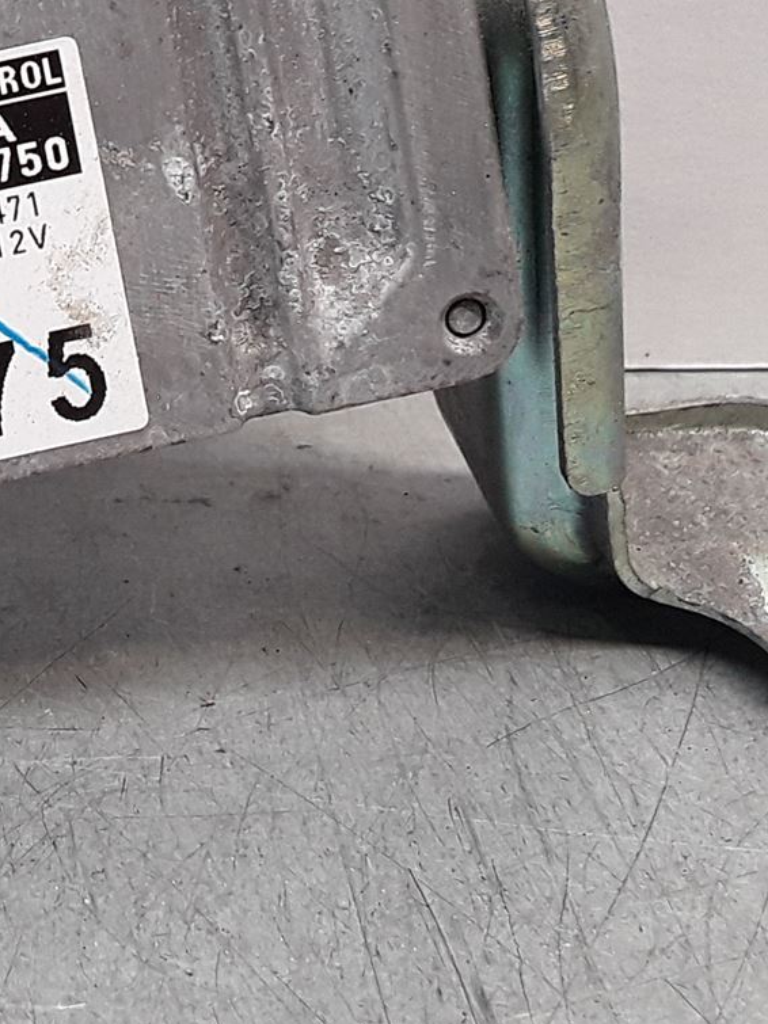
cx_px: -77
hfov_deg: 18.6
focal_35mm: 76
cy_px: 11
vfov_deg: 24.5
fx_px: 2249
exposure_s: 1/50
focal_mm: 2.91
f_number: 1.9
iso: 40
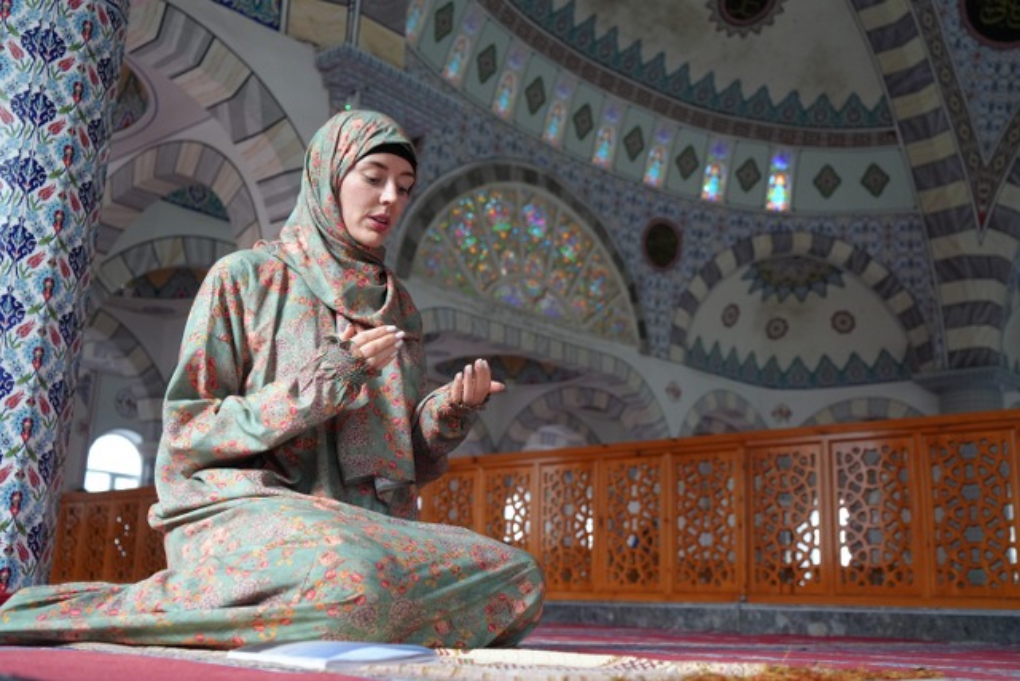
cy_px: 340
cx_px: 510
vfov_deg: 35.1
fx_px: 1077
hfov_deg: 50.7
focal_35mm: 38
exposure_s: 1/160
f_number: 4
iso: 2000
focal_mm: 38
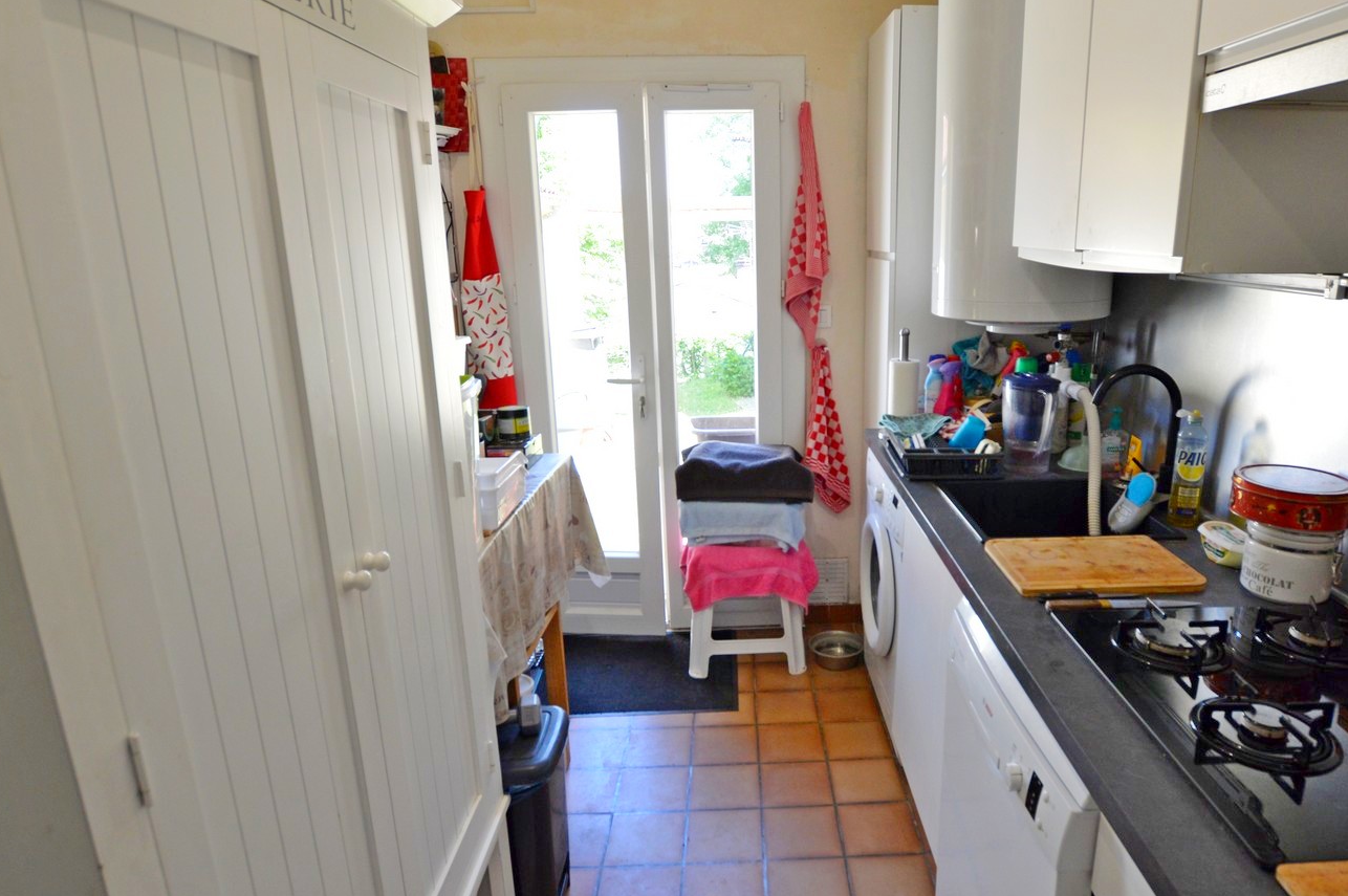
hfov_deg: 80.8
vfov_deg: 59.4
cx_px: 768
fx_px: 786
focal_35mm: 21
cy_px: 453
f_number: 4.5
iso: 400
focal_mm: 10
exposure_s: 1/80
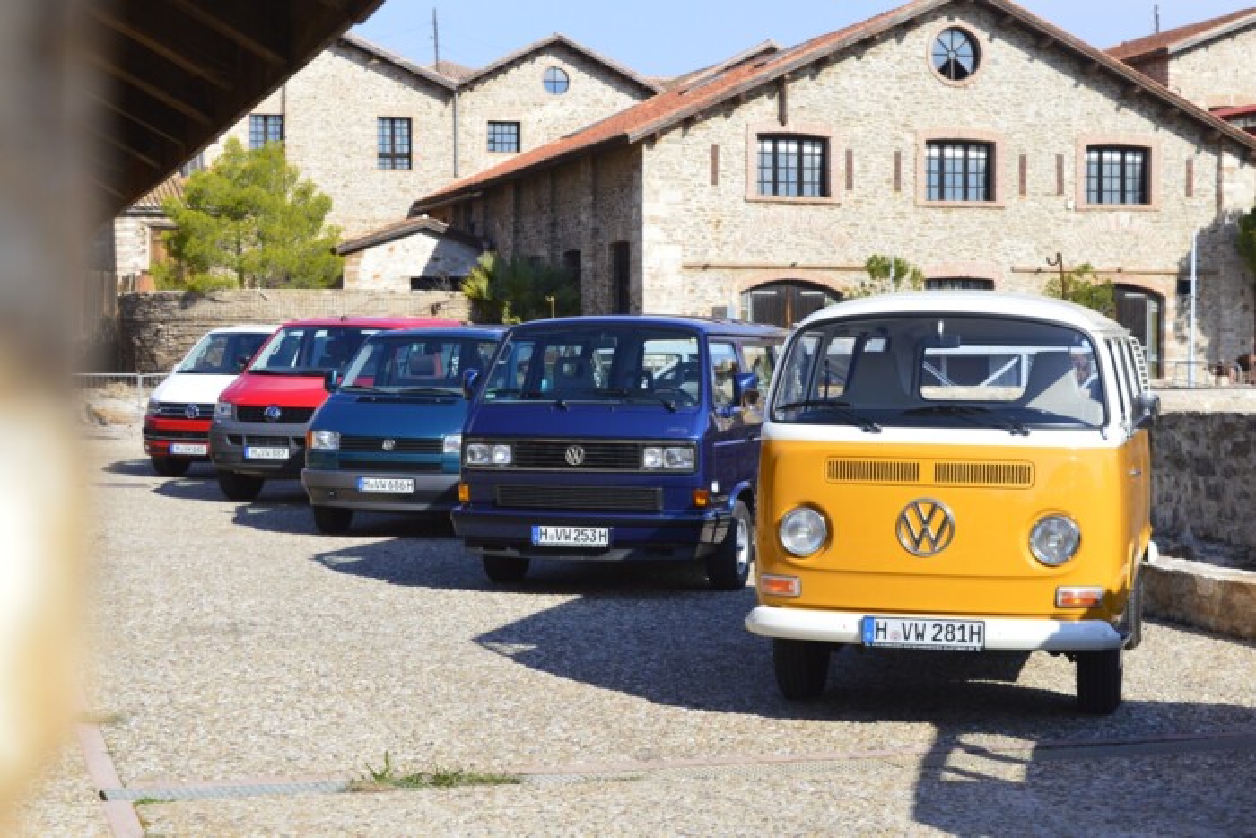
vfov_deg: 20.2
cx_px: 628
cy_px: 419
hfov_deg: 29.9
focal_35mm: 68
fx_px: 2355
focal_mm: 45
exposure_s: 1/500
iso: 400
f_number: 11
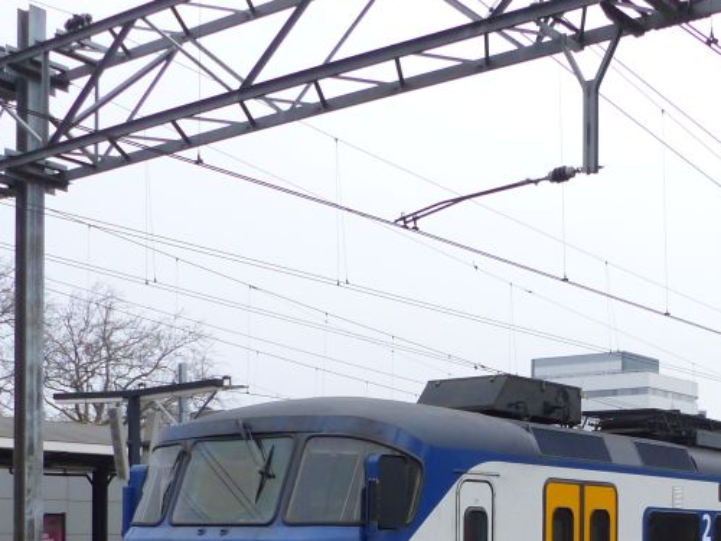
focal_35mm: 60
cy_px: 535
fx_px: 1250
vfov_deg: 23.4
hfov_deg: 31.7
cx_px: 521
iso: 200
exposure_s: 1/500
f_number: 2.8
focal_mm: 4.5
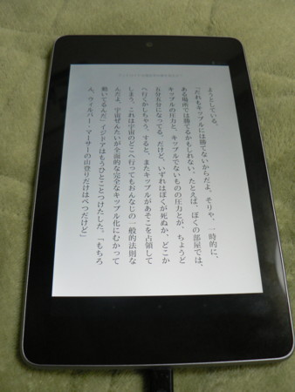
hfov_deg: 39.7
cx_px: 148
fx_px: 409
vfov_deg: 51.3
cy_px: 196
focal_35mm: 36
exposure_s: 1/25
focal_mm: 6
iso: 200
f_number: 2.8
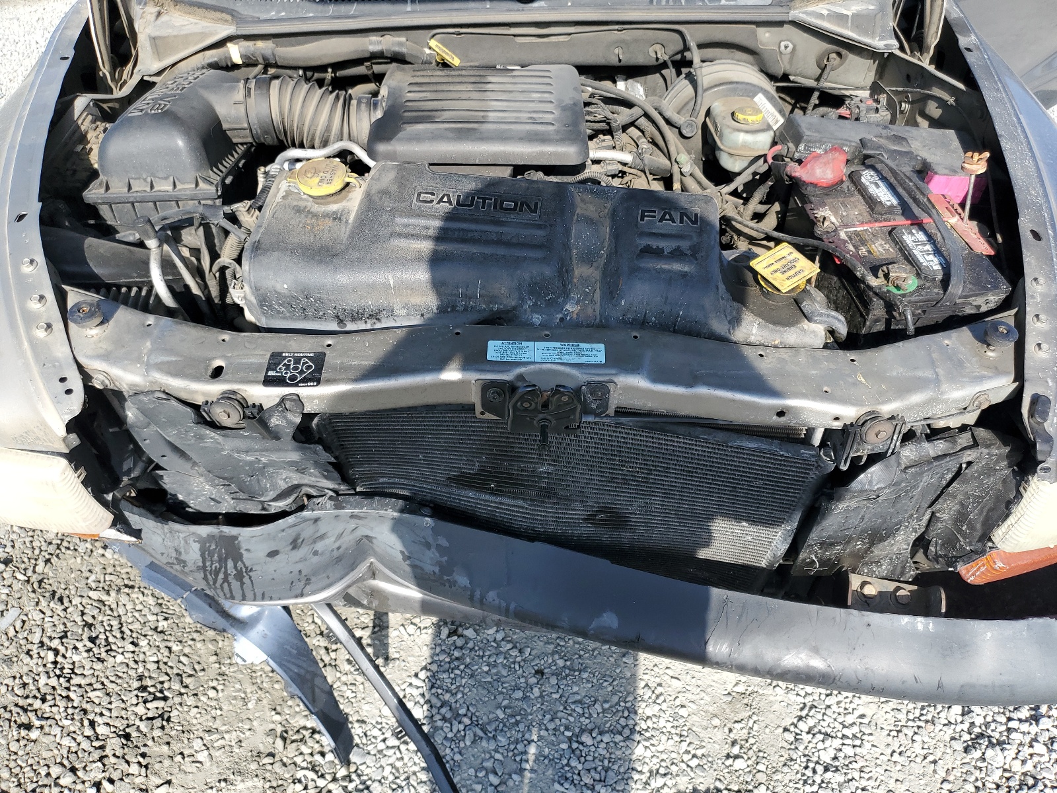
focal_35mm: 26
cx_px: 528
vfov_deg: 53.1
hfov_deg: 67.3
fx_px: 794
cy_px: 396
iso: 50
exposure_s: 1/1429
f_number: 1.5
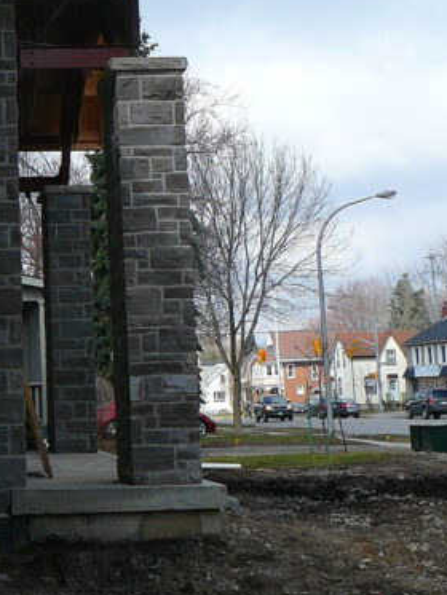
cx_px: -11
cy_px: 158
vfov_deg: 25.7
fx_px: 1291
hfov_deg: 19.0
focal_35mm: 75
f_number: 5
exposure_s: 1/400
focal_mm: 5.2
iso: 80
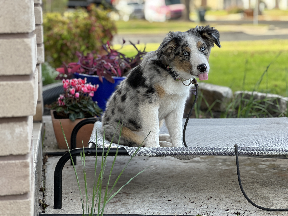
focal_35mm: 77
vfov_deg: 19.1
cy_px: 108
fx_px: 641
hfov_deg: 25.3
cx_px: 144
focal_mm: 9
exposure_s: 1/121
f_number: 2.8
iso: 50
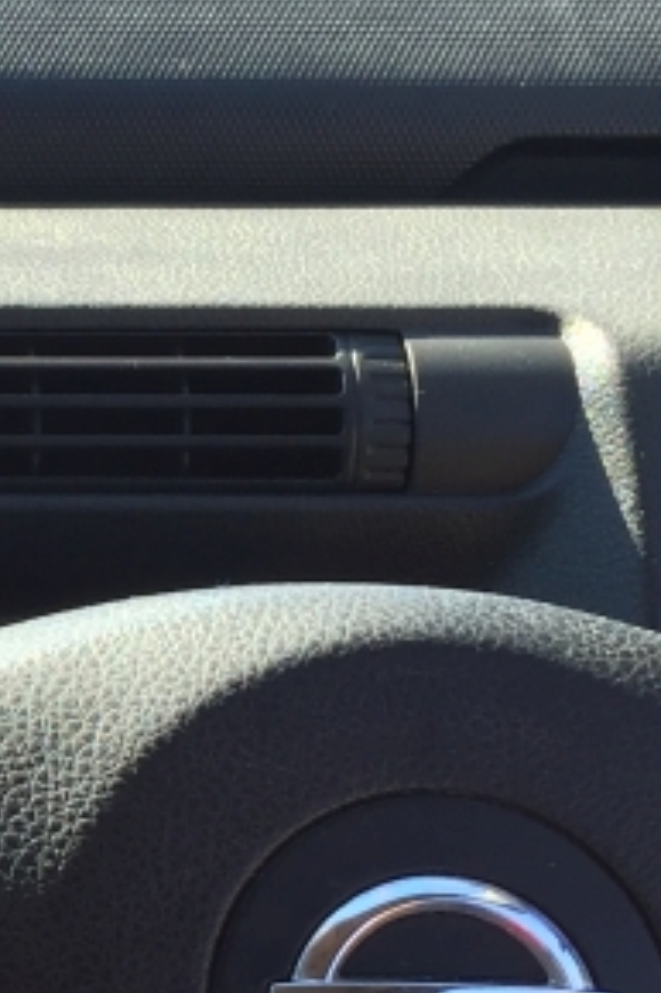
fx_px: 3447
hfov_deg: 10.0
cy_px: 671
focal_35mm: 125
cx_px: -726
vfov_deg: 16.4
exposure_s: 1/115
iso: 32
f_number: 2.2
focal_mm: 4.15
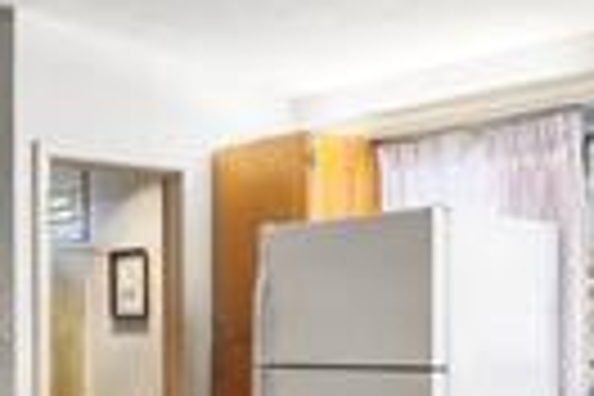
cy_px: 338
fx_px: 1039
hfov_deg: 30.9
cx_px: 94
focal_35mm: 63
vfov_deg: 21.2
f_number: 8
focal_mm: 13
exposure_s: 1/15
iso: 400
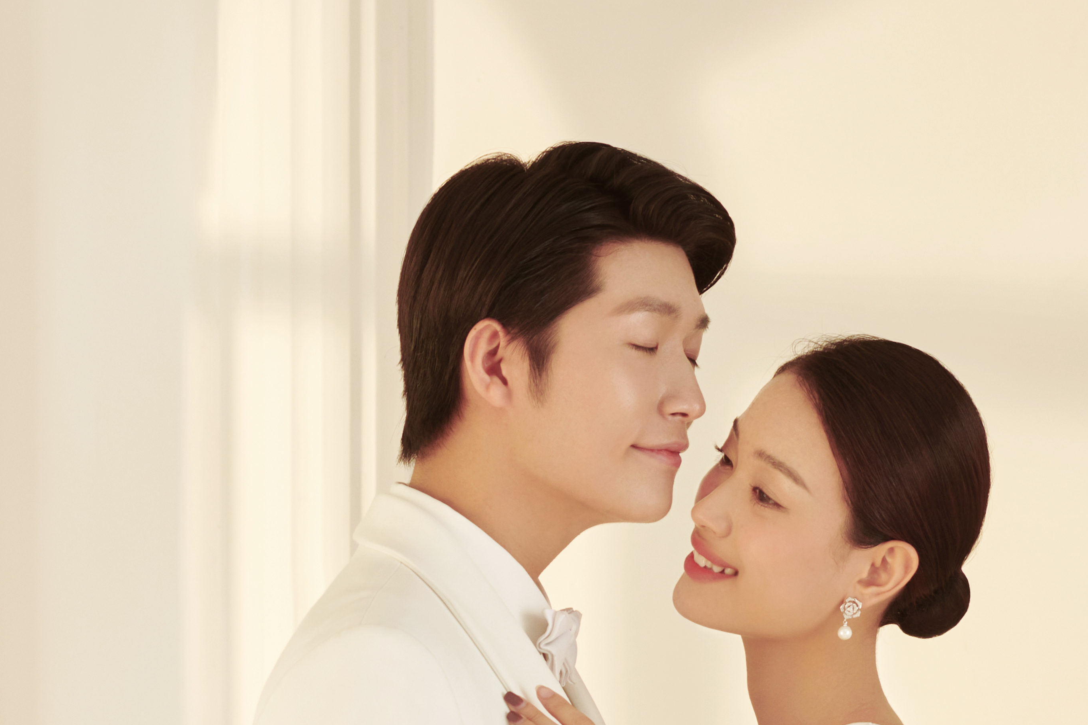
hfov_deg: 13.5
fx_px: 4563
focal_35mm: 151
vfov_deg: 9.0
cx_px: 87
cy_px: 817
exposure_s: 1/50
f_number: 4
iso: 250
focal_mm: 50
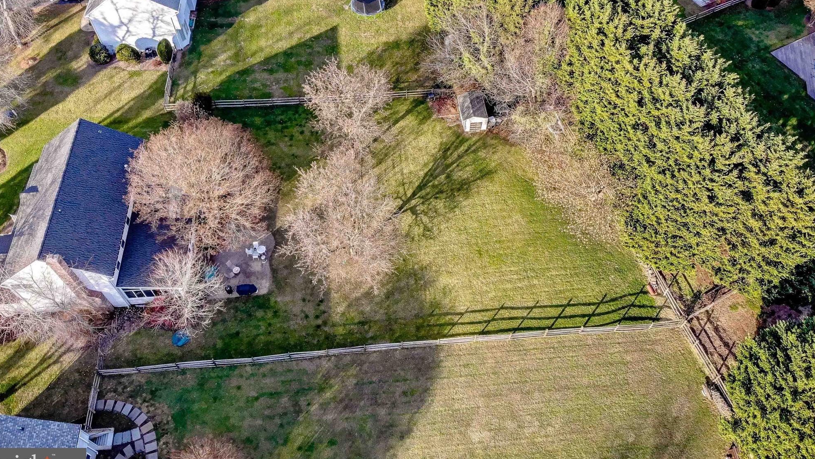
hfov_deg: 69.9
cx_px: 405
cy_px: 166
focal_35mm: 27
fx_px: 584
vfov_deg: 42.5
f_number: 2.8
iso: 200
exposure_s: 1/25
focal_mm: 4.5
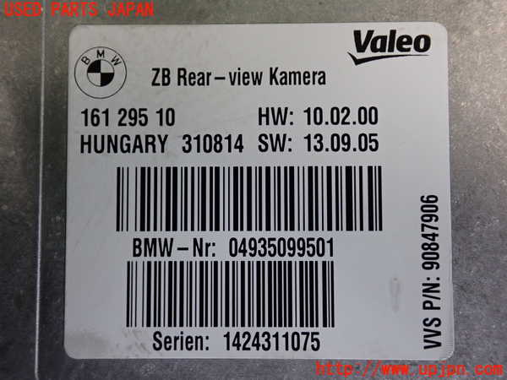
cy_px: 190
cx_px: 254
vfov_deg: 35.1
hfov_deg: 45.8
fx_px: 601
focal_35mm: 41
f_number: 2.8
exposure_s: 1/125
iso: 500
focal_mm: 7.31
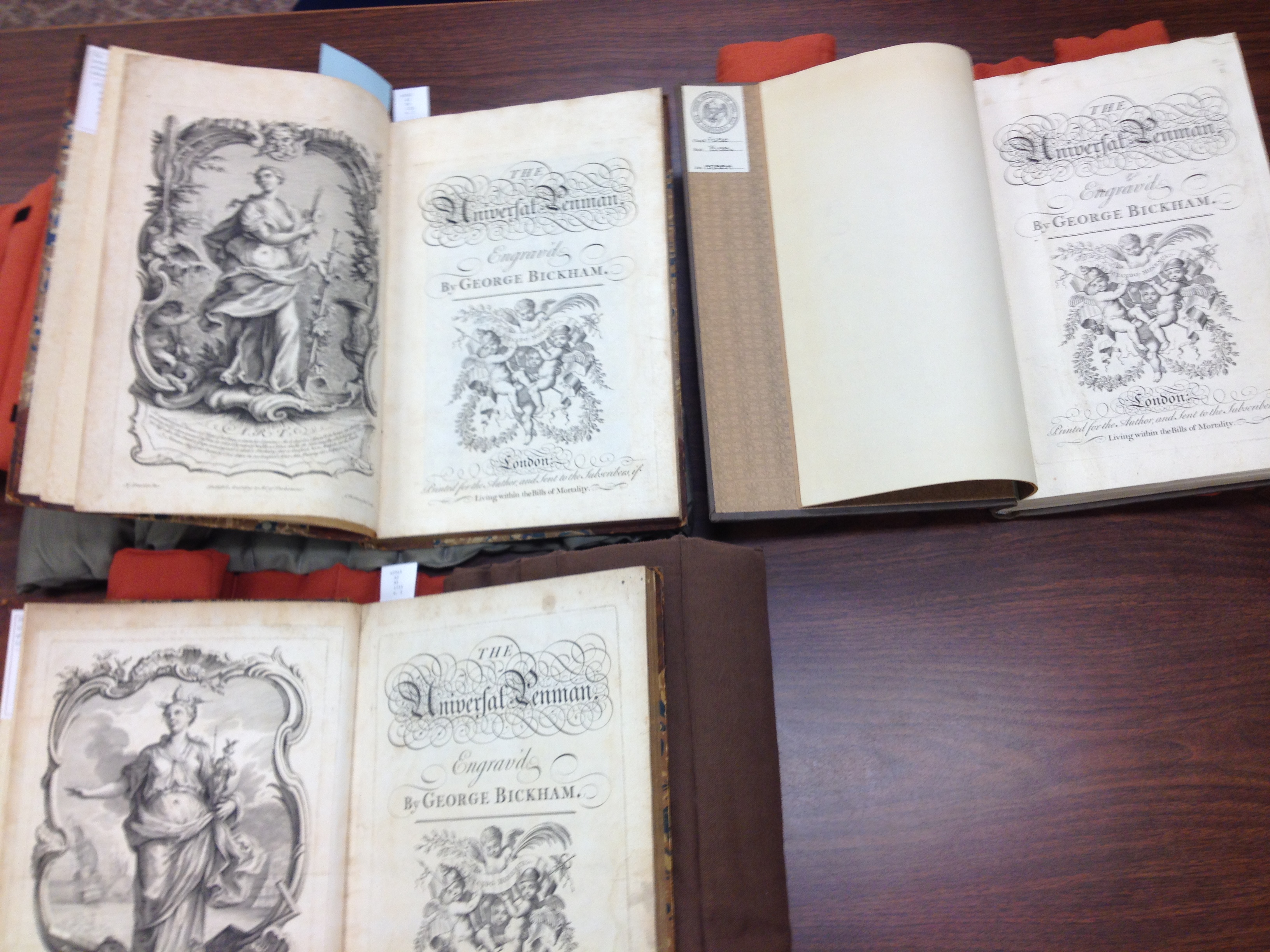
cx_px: 635
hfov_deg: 52.6
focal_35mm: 35
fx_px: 1284
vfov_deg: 40.7
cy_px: 476
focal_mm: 4.28
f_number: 2.4
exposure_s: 1/40
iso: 50
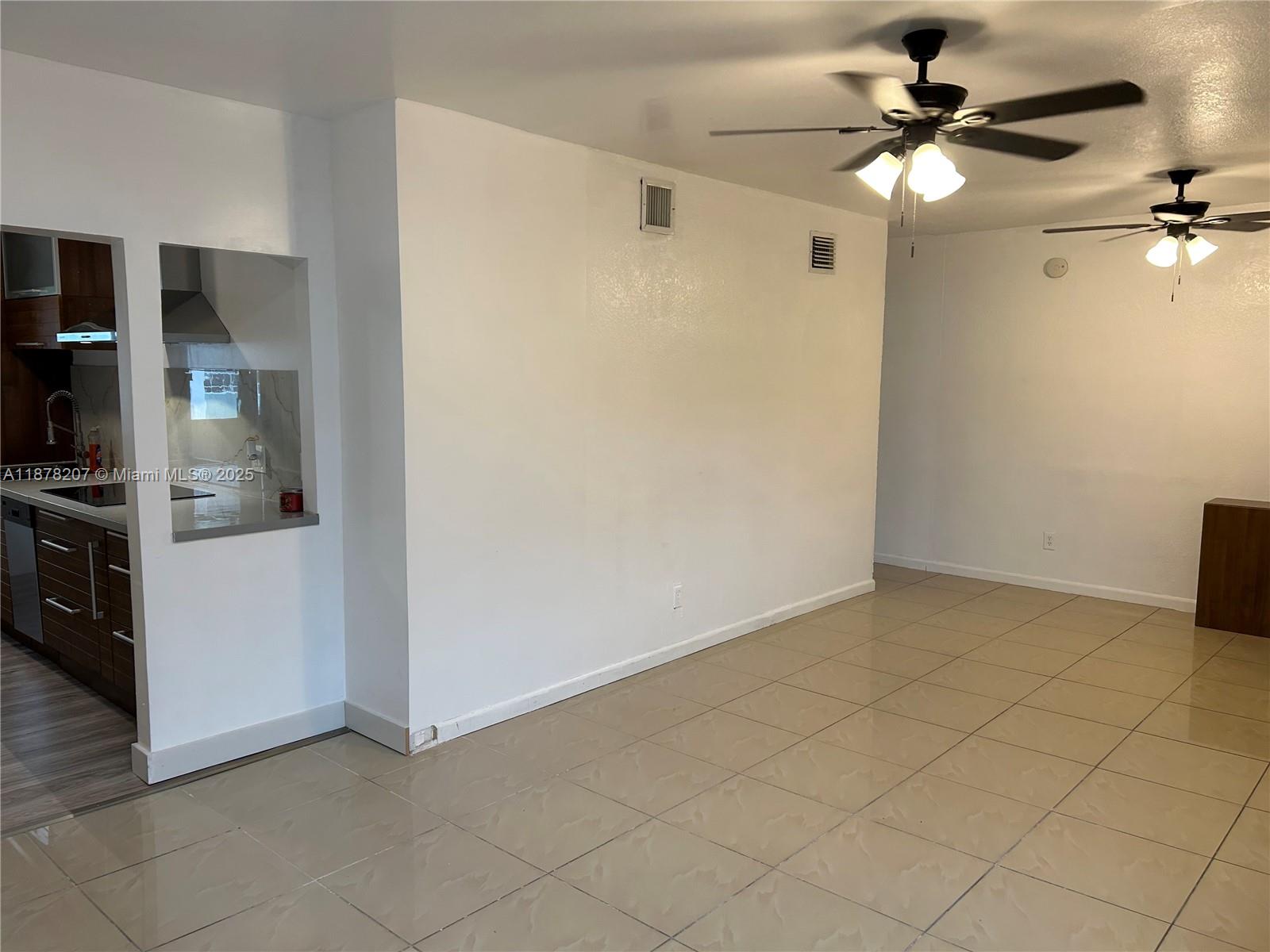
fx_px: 954
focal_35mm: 26
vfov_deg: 53.1
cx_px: 635
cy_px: 476
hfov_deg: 67.3
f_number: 1.5
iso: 100
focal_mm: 5.7
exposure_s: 1/120
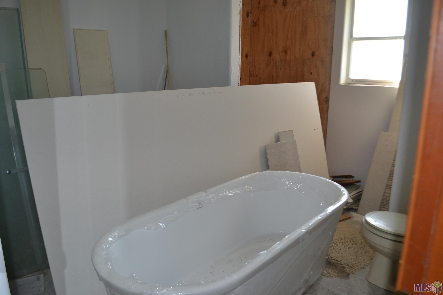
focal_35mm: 27
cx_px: 222
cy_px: 148
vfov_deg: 47.9
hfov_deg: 67.4
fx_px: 332
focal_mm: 18
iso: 400
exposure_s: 1/125
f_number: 4
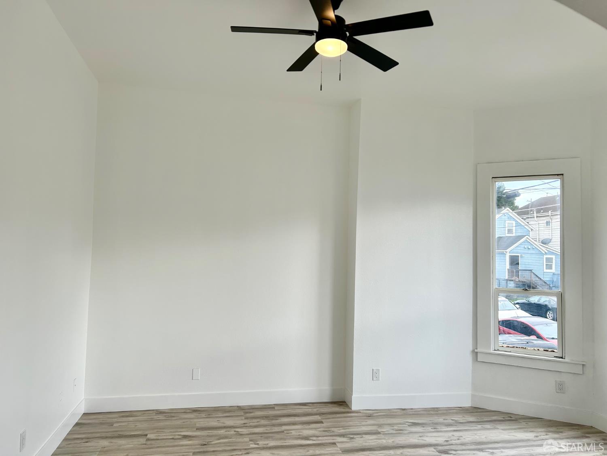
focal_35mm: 26
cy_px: 228
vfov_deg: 53.1
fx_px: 456
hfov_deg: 67.3
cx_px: 304
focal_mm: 5.7
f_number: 1.5
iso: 50
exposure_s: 1/394
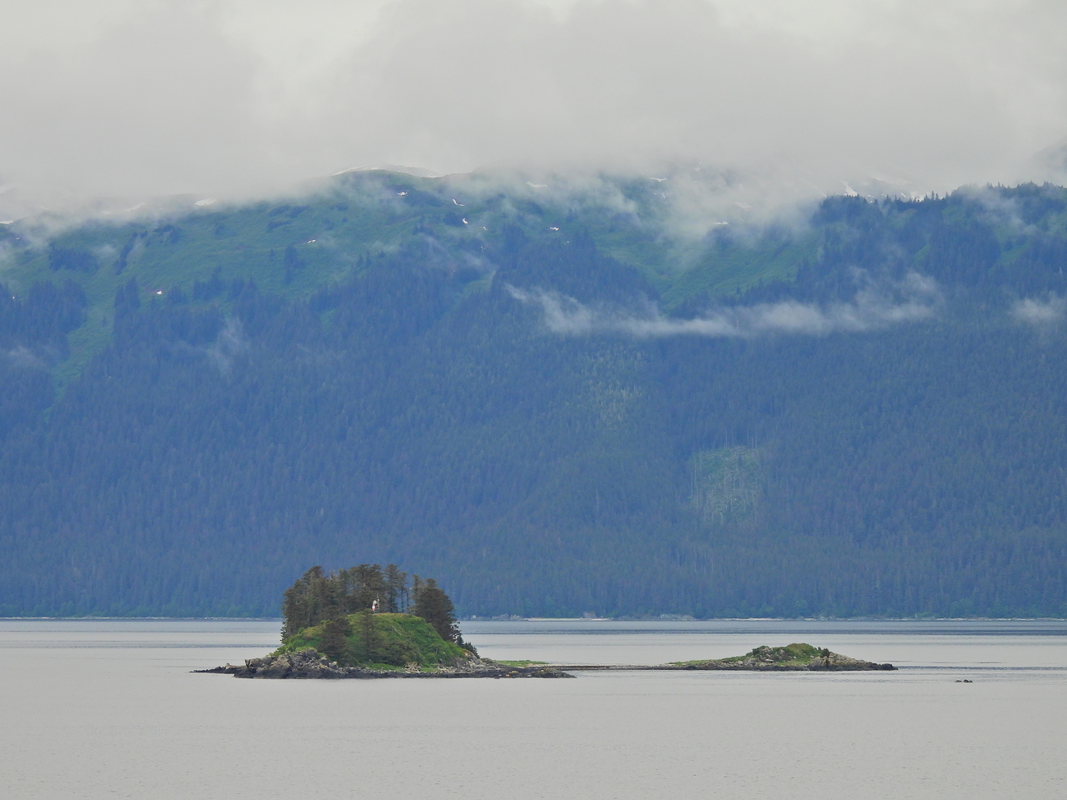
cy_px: 400
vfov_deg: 7.4
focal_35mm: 200
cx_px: 534
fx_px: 6165
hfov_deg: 9.9
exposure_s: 1/500
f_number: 4.5
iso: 100
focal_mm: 35.7
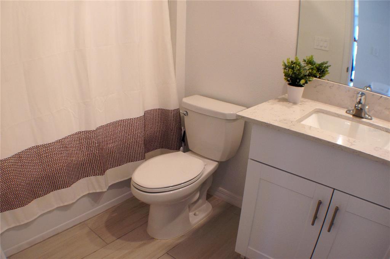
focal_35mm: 39
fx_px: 422
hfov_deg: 49.6
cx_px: 195
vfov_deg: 34.1
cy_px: 130
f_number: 8
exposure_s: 1/30
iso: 800
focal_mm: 26
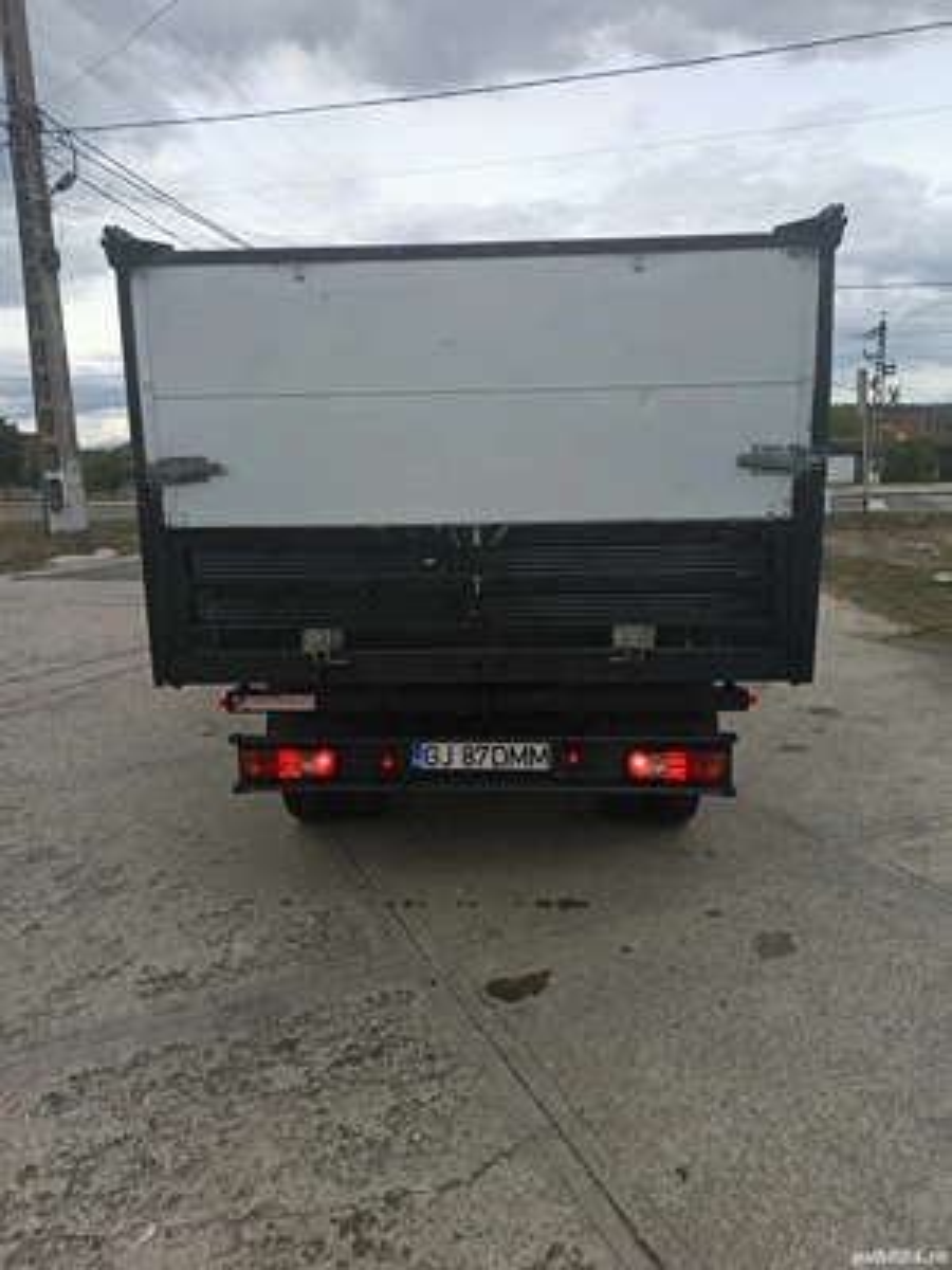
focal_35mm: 24
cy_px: 635
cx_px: 476
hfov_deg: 56.8
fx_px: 880
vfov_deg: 71.6
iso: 100
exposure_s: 1/158
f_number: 1.75
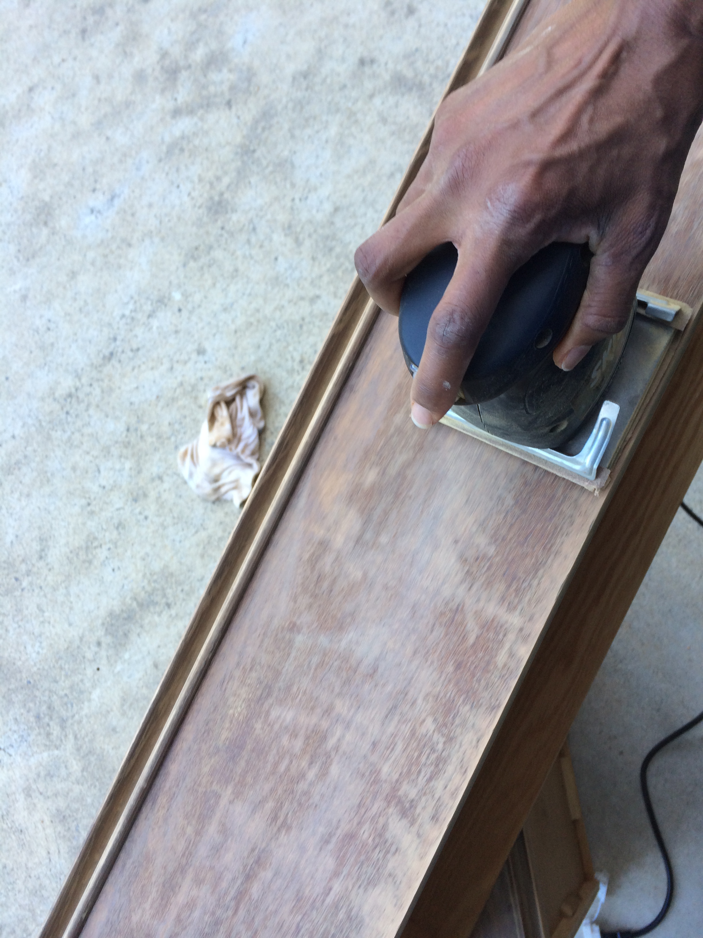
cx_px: 352
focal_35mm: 30
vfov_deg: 60.0
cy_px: 469
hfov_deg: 46.8
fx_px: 812
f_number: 2.2
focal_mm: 4.12
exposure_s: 1/60
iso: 40
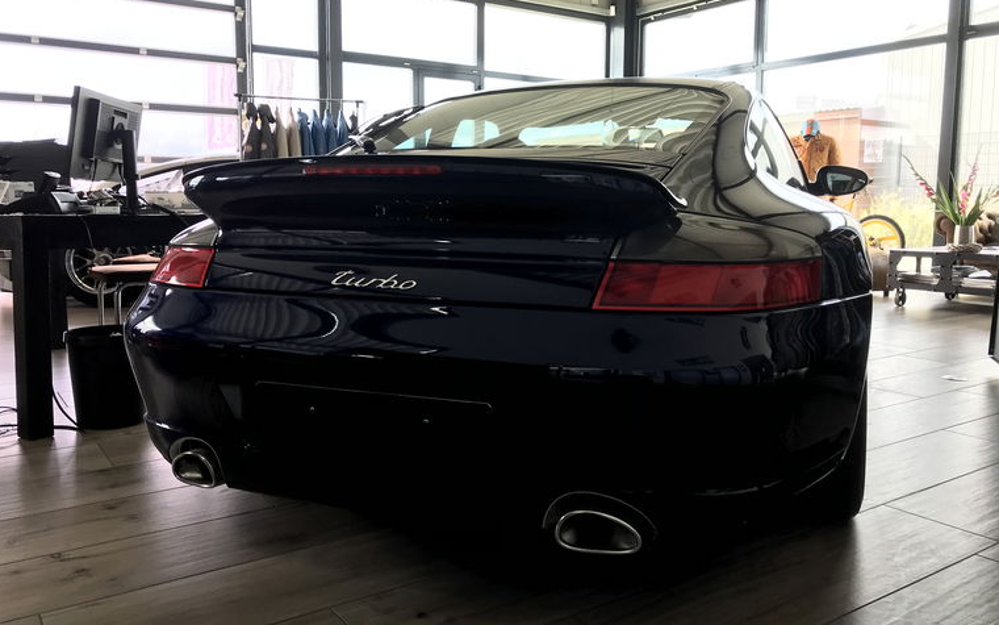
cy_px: 299
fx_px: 817
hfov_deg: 62.9
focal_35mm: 30
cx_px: 496
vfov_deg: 41.8
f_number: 1.8
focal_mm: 3.99
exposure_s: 1/110
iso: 20
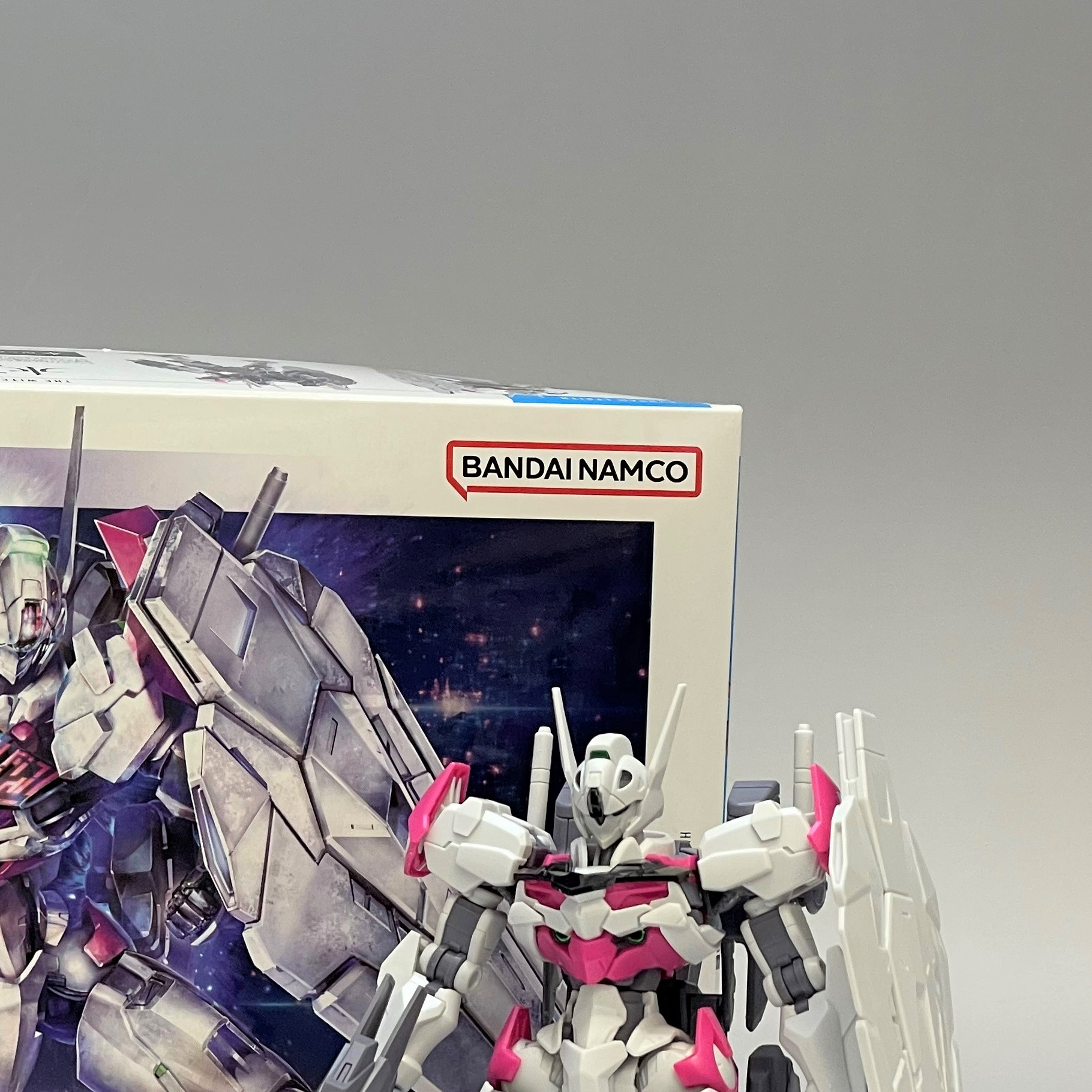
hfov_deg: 17.1
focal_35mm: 99
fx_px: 3533
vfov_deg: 17.4
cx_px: -38
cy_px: 866
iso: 125
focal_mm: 6
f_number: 2
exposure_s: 1/99
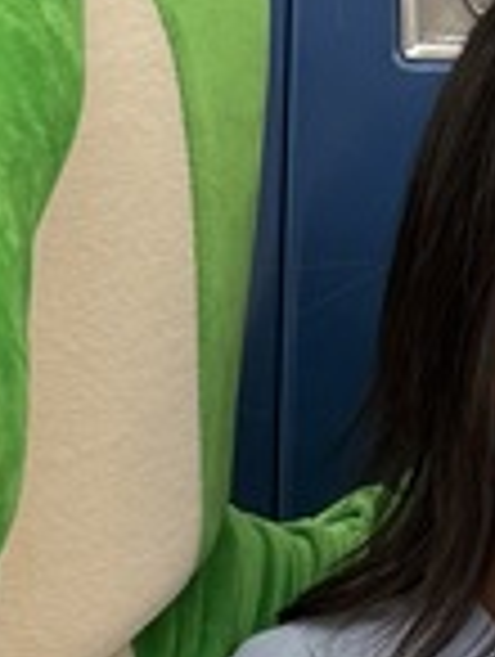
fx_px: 3194
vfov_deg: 10.8
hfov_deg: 8.9
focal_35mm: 168
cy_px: 1274
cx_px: 180
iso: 125
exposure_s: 1/60
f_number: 1.78
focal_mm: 6.76
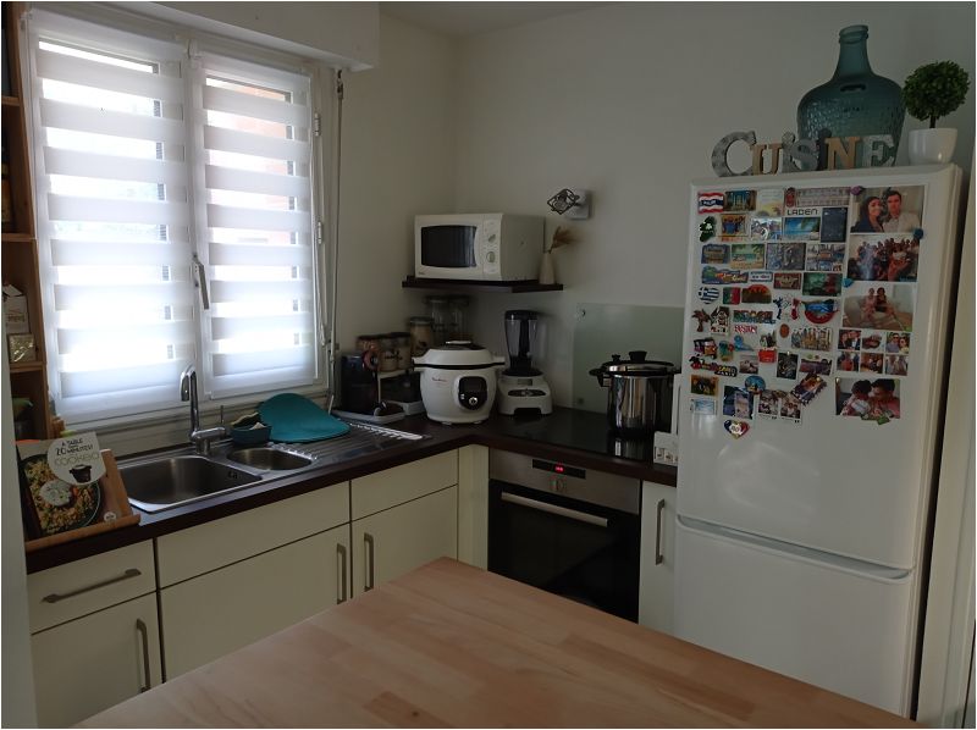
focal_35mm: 28
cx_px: 488
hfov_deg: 63.5
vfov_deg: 49.7
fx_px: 789
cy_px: 365
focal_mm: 4.74
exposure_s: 1/50
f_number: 1.79
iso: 140
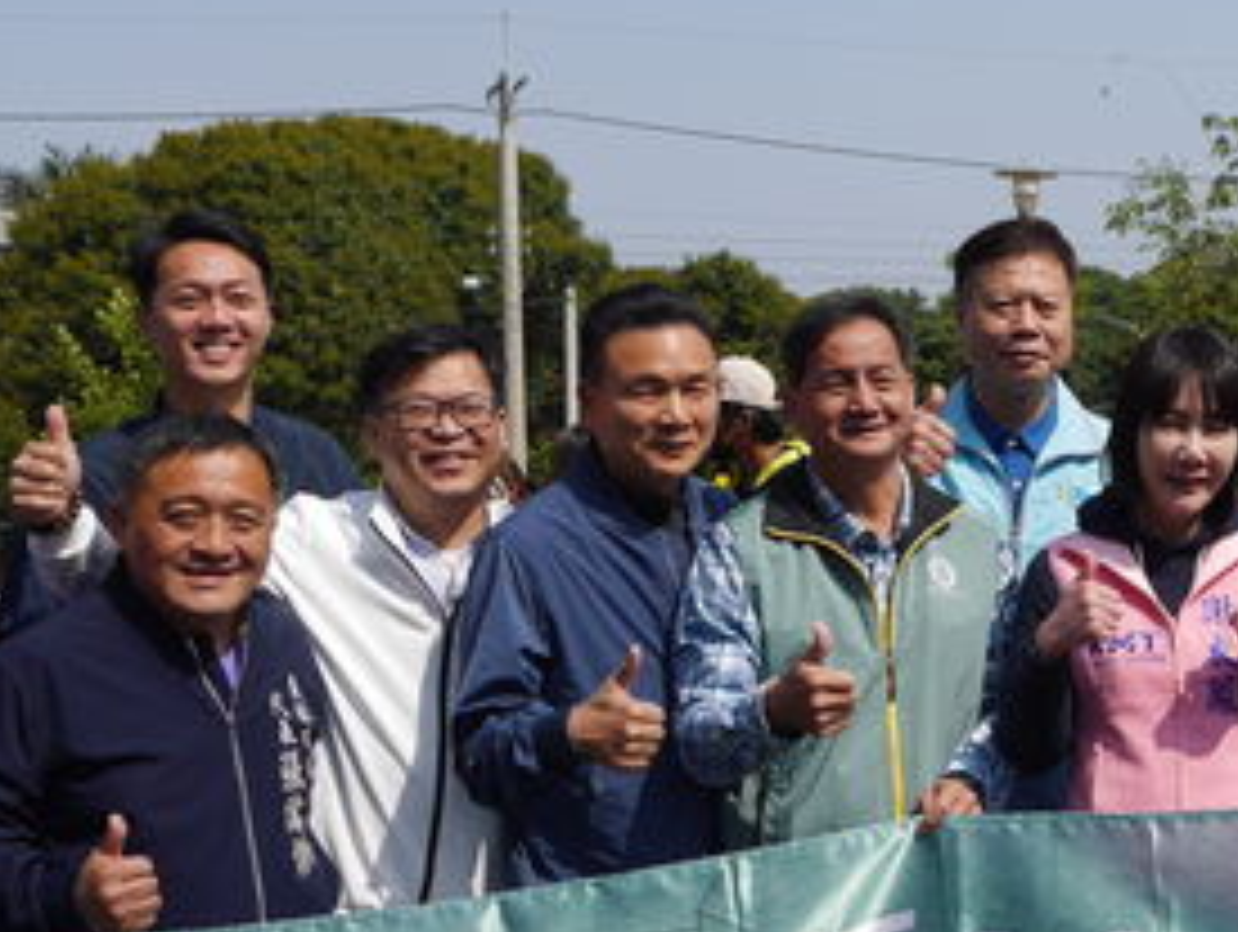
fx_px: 2184
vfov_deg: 24.1
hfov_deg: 30.3
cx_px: 1110
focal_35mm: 61
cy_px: 518
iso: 160
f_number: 5.6
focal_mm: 14
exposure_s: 1/1000
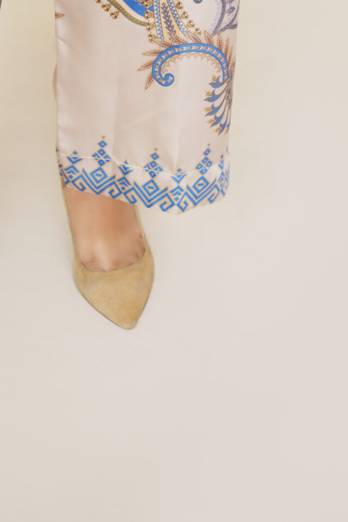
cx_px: 39
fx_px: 1887
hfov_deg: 10.5
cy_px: -158
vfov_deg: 15.0
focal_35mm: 130
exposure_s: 1/125
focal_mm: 49.1
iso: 80
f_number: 3.5
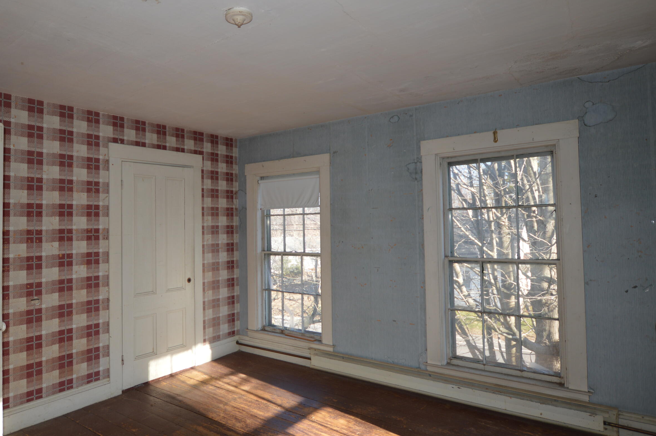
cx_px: 266
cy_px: 207
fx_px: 419
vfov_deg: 55.0
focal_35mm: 23
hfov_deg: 75.4
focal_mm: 12
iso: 100
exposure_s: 1/200
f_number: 3.5
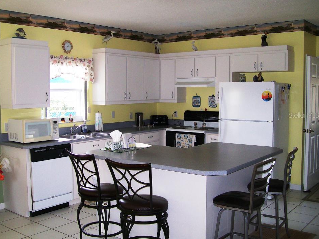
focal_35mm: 39
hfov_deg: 47.8
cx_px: 148
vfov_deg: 36.8
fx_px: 359
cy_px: 115
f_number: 2.7
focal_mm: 6
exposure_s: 1/64
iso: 140
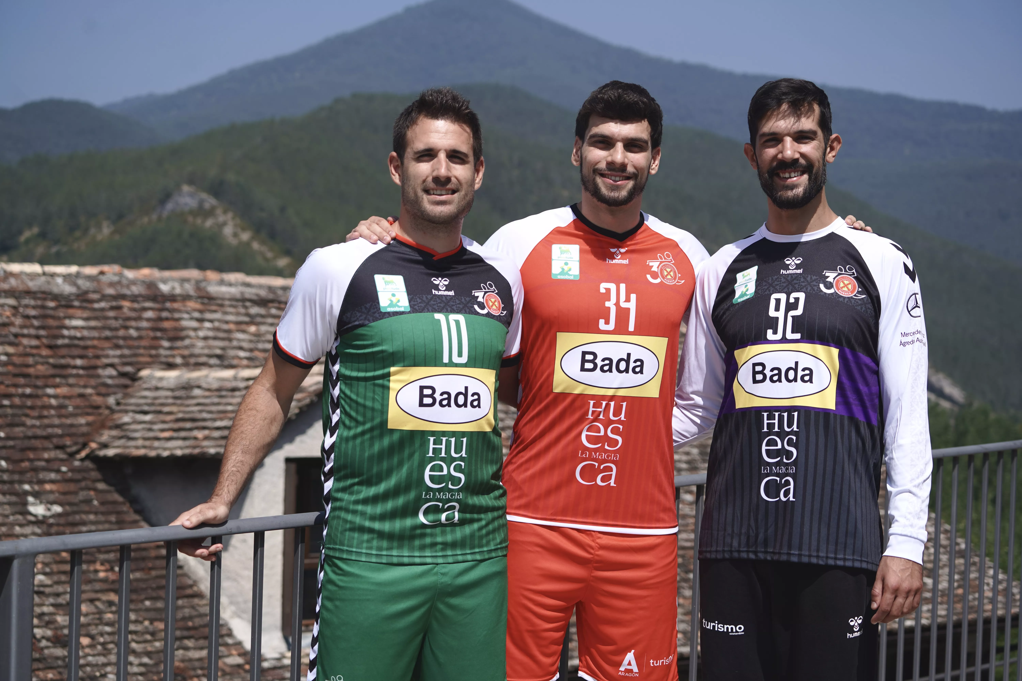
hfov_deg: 28.8
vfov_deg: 19.5
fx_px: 1987
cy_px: 340
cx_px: 511
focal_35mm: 70
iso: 100
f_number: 5
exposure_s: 1/1000
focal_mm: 70
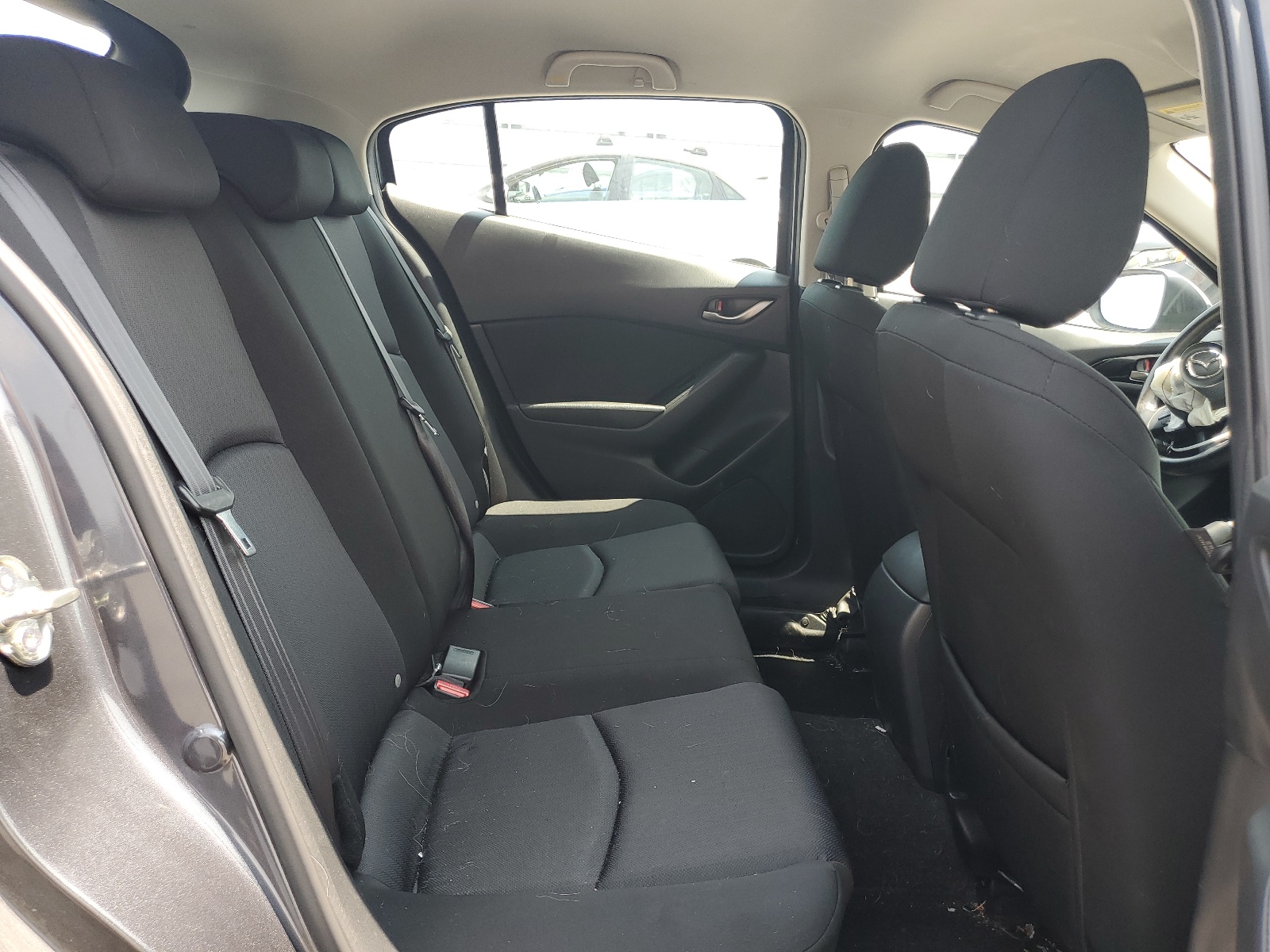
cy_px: 476
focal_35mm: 26
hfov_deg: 67.3
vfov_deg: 53.1
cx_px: 635
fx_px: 954
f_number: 1.5
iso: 50
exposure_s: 1/250
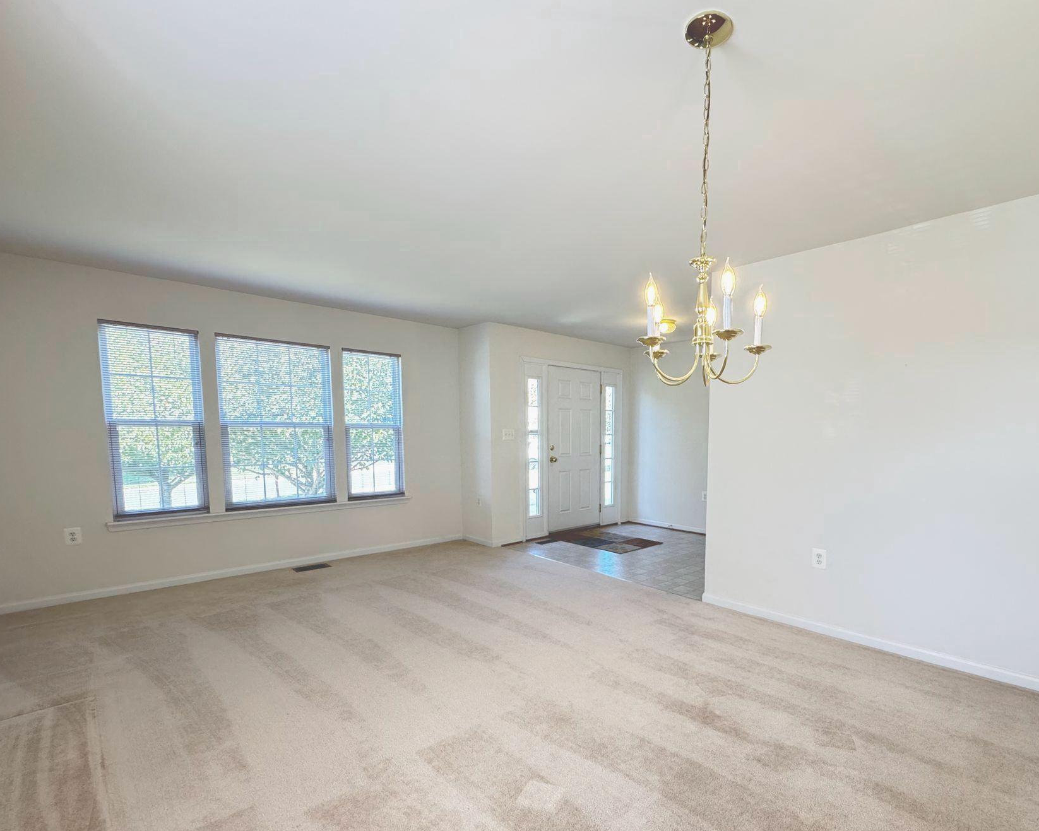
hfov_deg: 88.9
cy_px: 483
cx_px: 602
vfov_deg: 76.4
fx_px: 523
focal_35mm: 17
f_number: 2.2
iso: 320
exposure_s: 1/120
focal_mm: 2.22
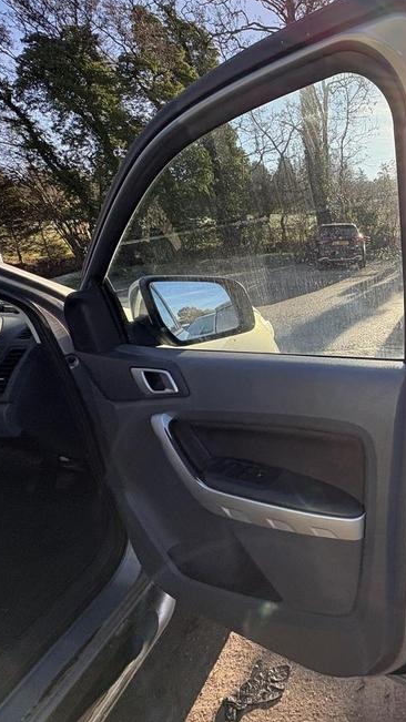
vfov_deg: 83.8
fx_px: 402
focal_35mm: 21
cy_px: 352
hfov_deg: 47.3
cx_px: 376
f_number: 2.2
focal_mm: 2.22
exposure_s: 1/403
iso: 40
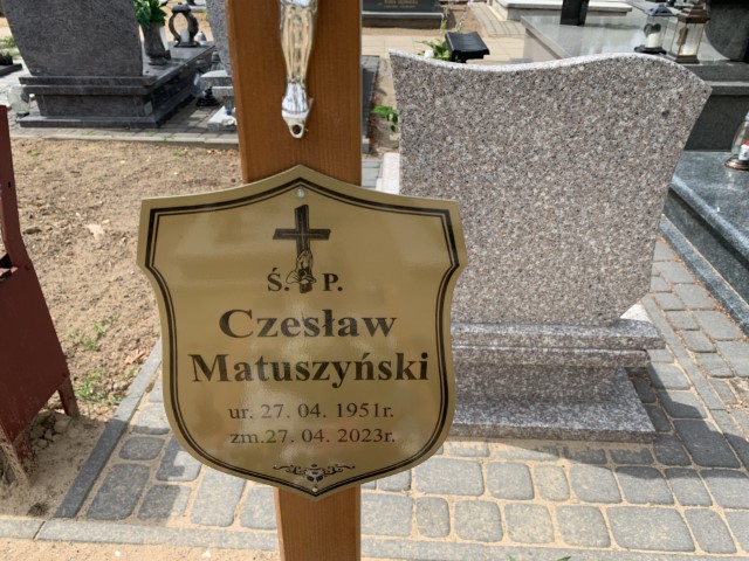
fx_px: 563
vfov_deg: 53.1
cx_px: 374
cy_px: 280
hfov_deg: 67.3
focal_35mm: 26
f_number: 1.8
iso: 25
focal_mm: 4.25
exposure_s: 1/1406
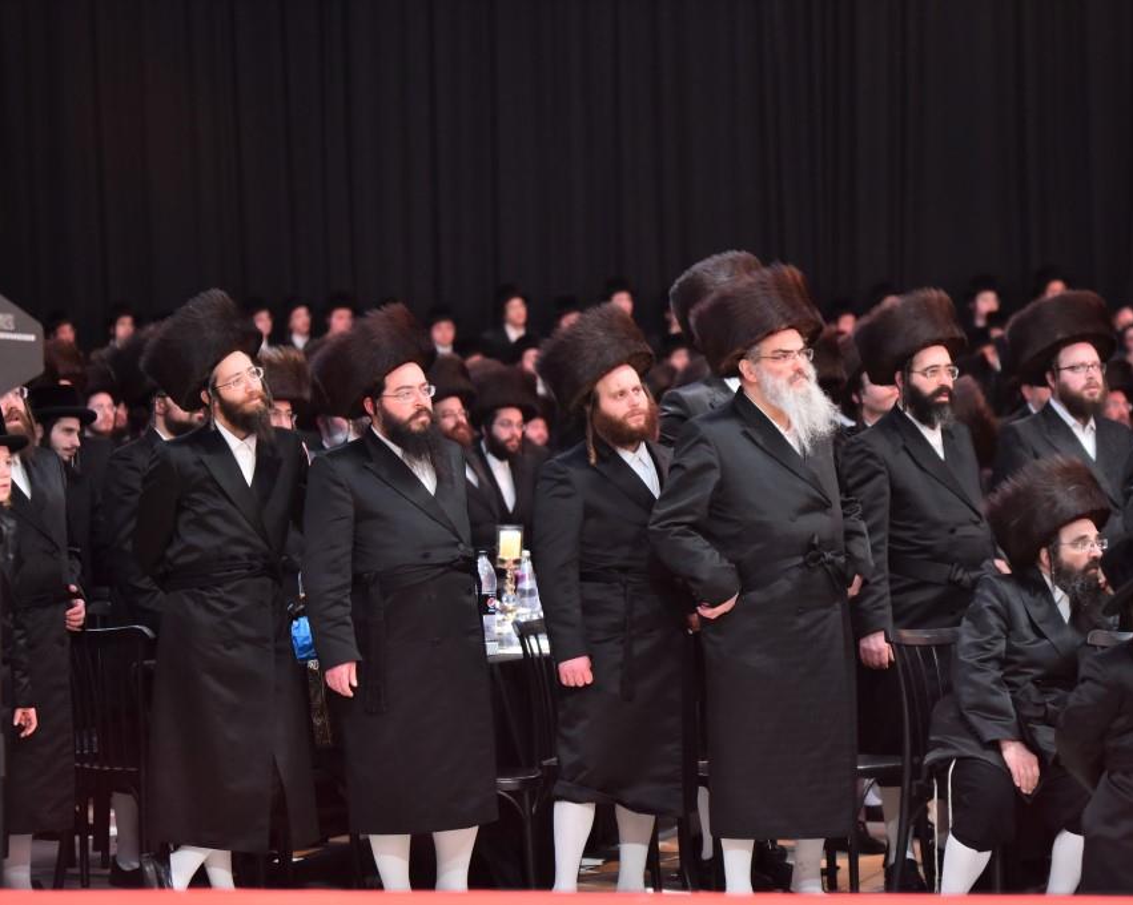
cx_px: 628
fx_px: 3787
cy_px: 453
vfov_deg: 13.6
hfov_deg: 17.0
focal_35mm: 113
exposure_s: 1/200
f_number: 2.8
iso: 1250
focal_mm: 100
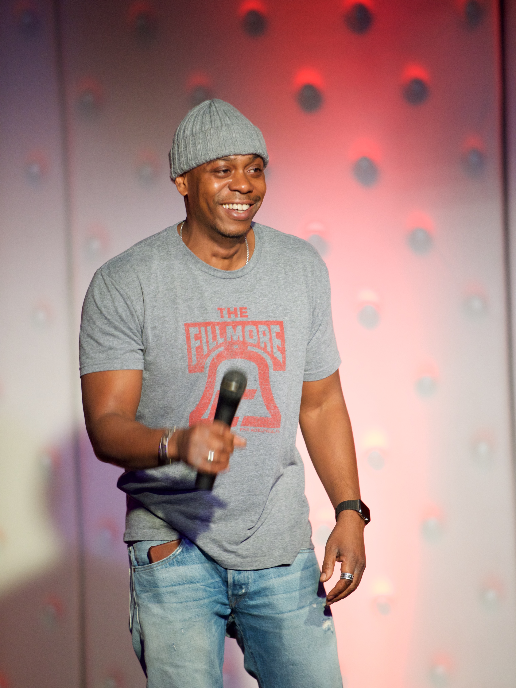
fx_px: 4312
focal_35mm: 217
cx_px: 258
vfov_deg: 9.1
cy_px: 382
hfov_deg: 6.8
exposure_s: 1/125
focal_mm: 200
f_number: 2.8
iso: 3200
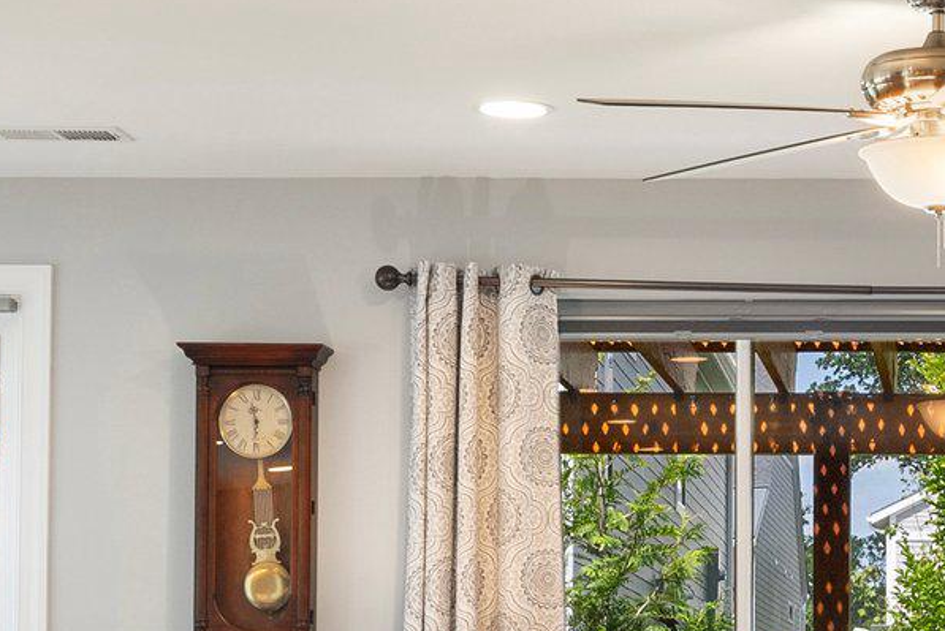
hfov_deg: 16.5
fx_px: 3152
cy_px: 742
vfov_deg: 11.2
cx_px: 1048
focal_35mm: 120
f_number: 10
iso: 640
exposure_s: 1
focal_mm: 35
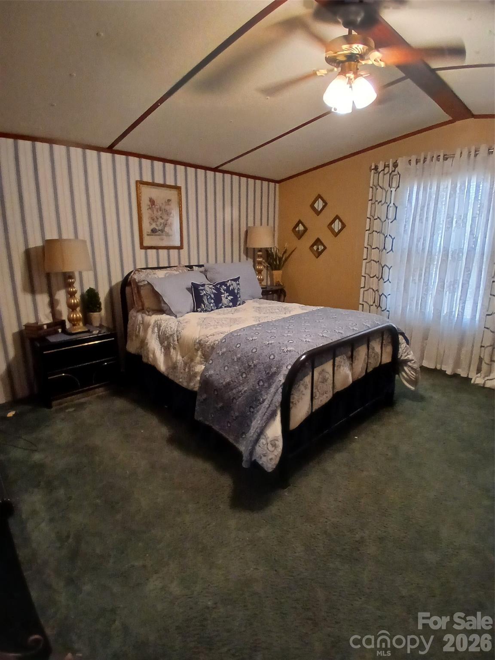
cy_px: 330
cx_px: 248
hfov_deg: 74.7
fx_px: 324
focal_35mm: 17
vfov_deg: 91.0
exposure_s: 1/30
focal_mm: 1.4
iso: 320
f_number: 2.2
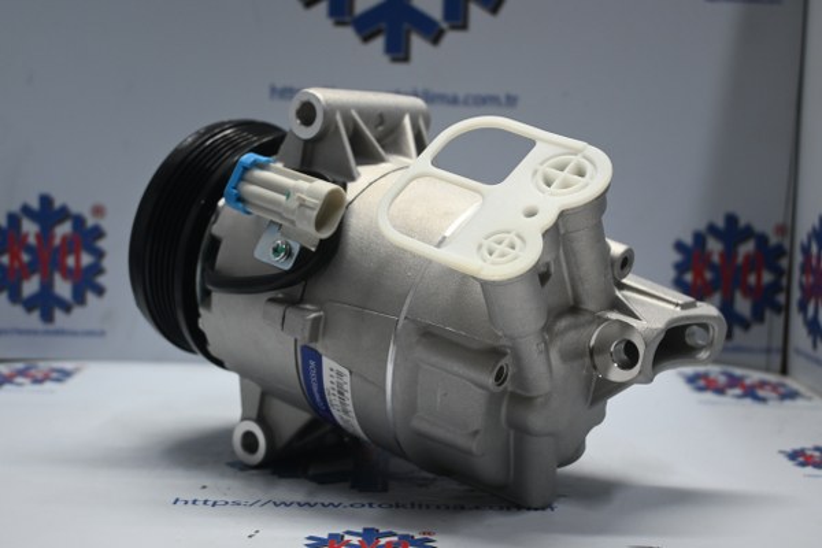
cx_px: 411
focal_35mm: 52
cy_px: 274
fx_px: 1199
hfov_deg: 37.9
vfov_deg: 25.8
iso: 640
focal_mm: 35
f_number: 5.3
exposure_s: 1/60
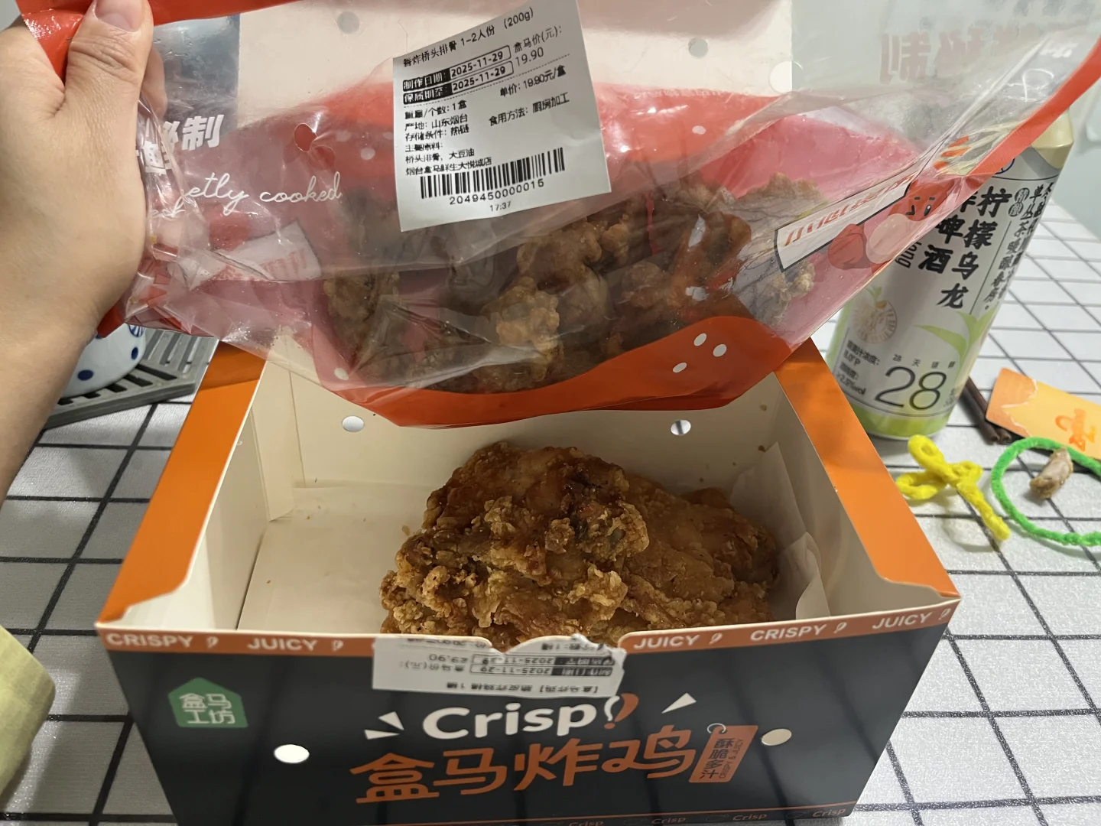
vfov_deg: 53.1
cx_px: 550
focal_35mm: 26
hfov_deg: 67.3
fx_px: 827
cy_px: 413
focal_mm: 5.1
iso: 320
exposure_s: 1/60
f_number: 1.6
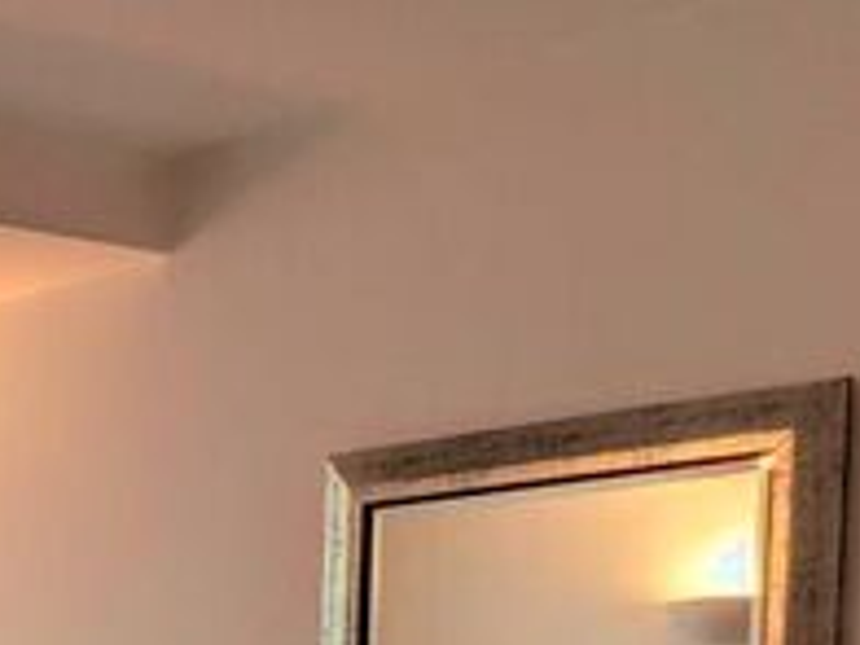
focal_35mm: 93
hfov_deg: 17.7
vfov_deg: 14.4
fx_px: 2310
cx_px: -606
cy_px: 1077
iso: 64
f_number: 1.7
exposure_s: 1/50
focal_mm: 4.2
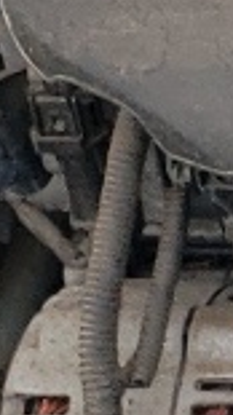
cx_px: 1296
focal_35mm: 293
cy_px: 212
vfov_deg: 7.4
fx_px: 3223
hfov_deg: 3.7
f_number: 1.5
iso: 50
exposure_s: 1/179
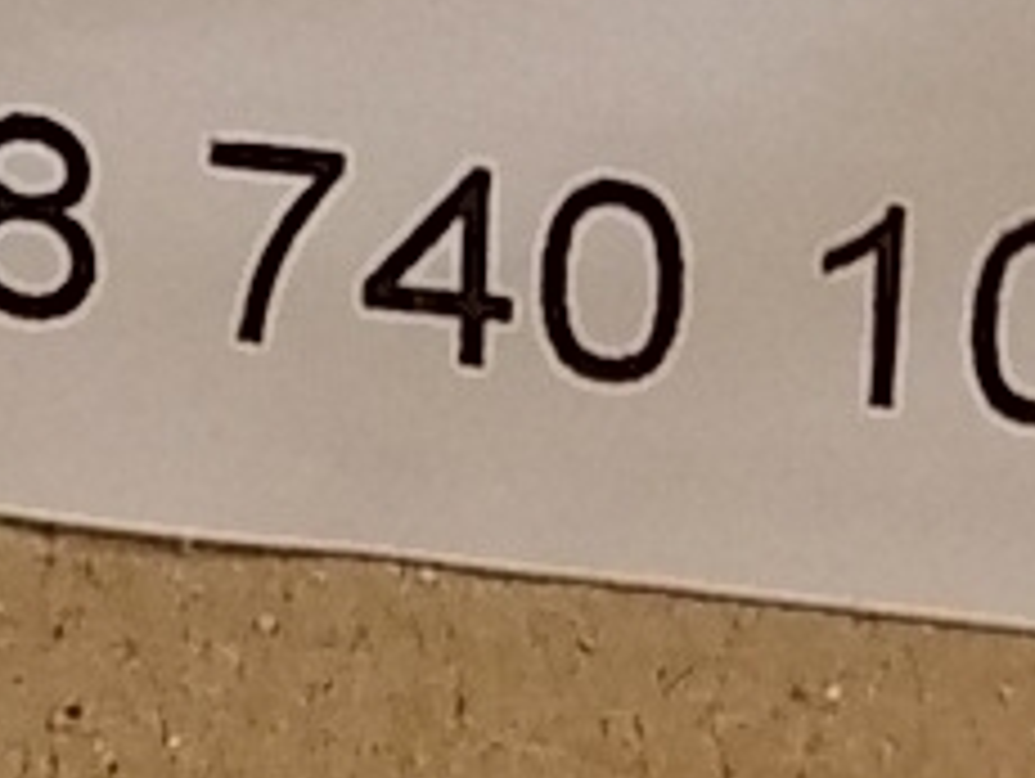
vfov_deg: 9.0
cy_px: -468
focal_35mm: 160
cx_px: 378
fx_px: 4789
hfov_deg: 12.3
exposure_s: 1/30
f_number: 3.1
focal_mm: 4
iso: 200
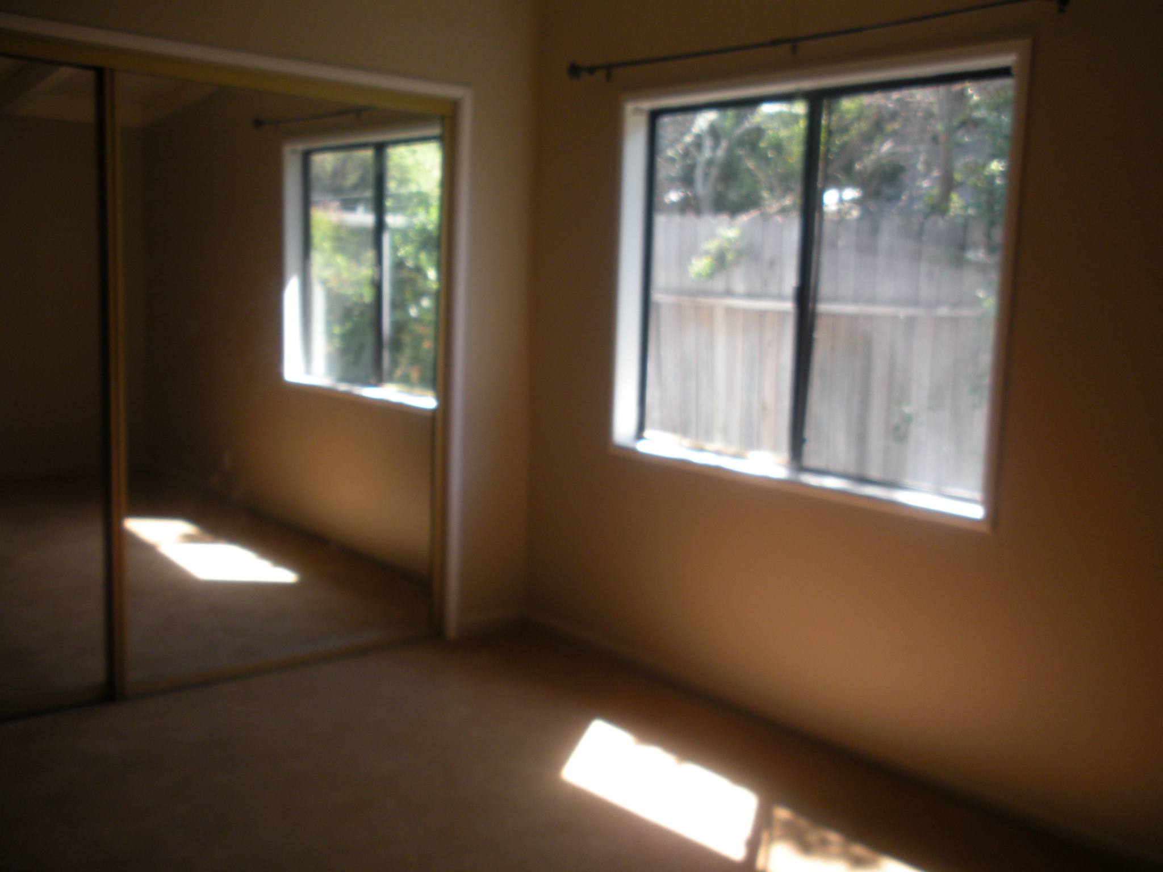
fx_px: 1176
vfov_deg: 40.7
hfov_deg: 52.6
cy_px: 436
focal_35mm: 35
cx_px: 582
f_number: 3.5
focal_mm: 6.3
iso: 106
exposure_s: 1/71.1
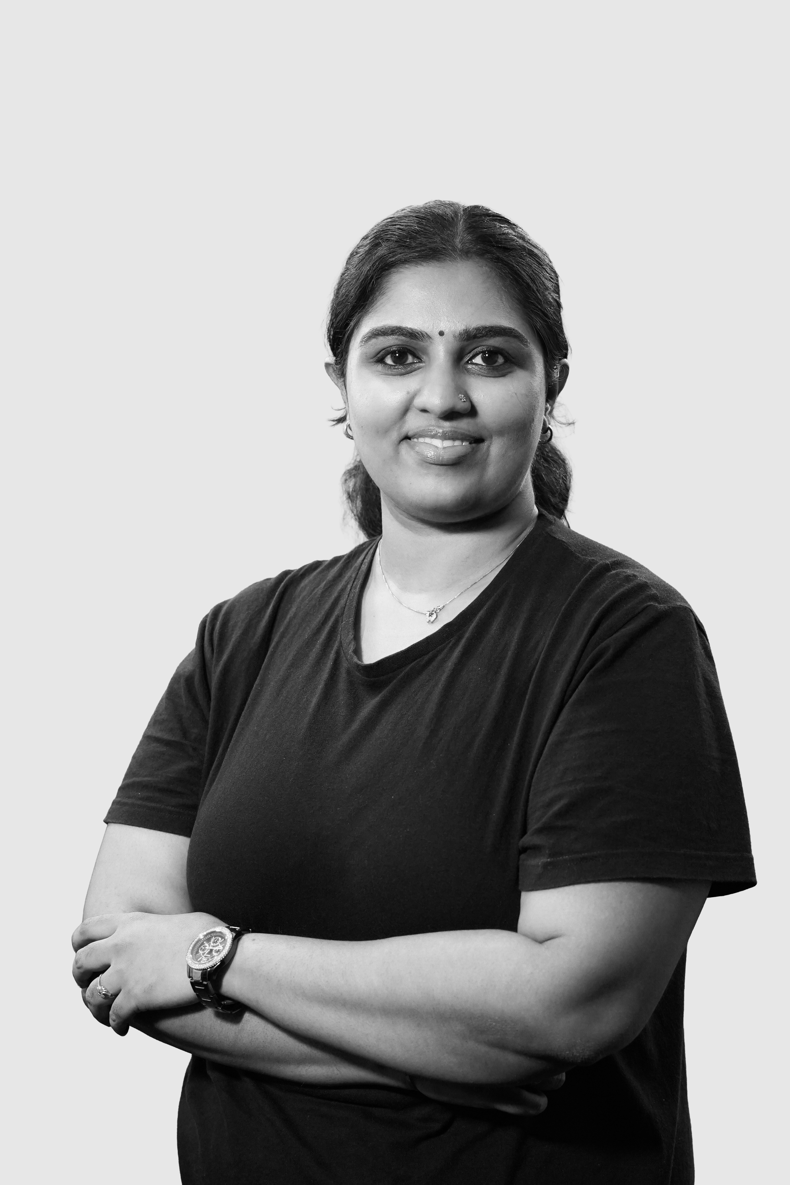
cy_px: 592
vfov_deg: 54.4
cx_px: 395
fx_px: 1152
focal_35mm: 35
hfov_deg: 37.9
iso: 320
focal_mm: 35
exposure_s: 1/200
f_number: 2
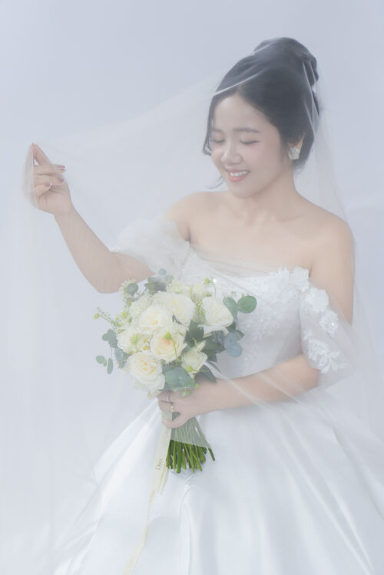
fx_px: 1120
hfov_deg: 19.5
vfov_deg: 28.8
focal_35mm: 70
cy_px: 288
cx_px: 192
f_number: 4
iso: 200
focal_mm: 70
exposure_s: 1/125
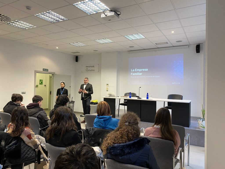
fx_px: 169
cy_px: 84
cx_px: 112
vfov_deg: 53.1
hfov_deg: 67.3
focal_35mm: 26
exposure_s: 1/50
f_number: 1.8
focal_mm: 4.25
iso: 125
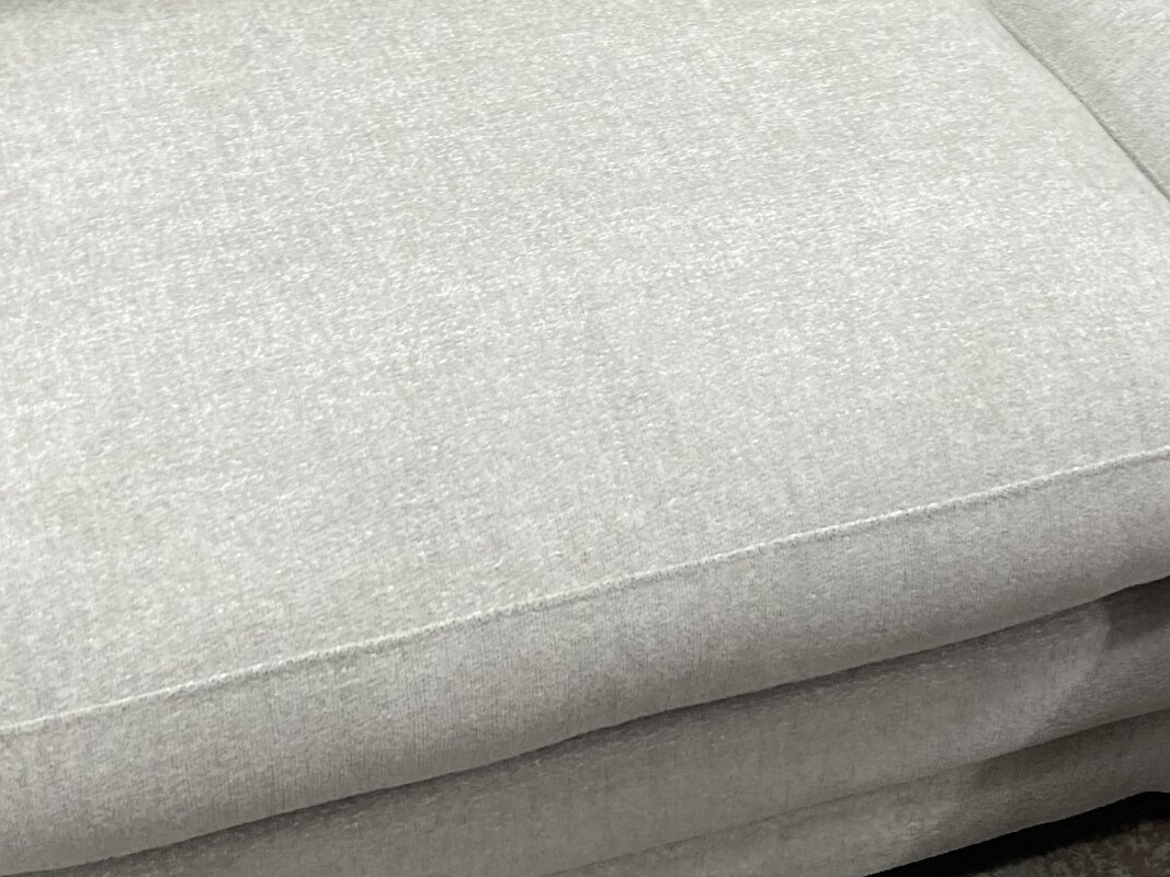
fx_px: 2028
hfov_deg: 32.2
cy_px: 92
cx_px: 613
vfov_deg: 23.8
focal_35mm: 60
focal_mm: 5.1
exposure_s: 1/120
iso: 125
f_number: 1.6
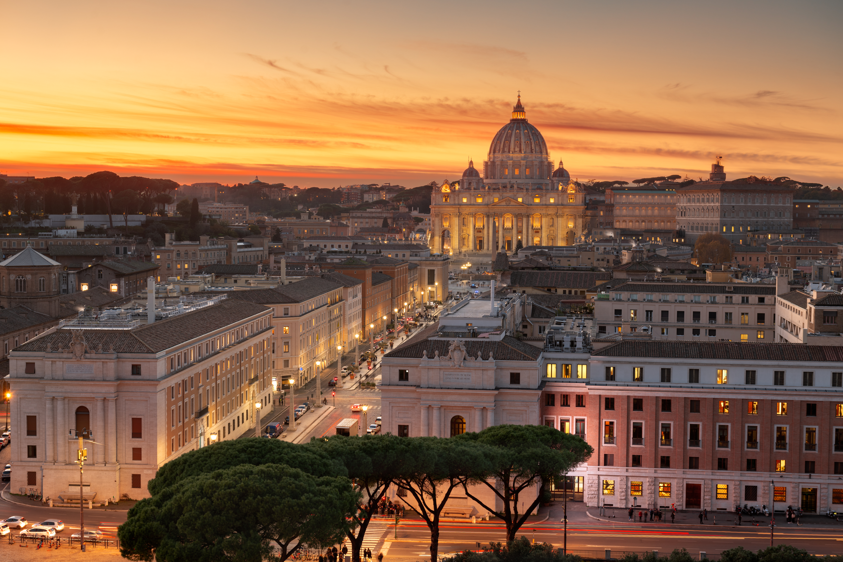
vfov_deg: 26.0
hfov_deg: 38.2
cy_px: 281
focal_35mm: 52
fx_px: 1218
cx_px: 422
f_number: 8
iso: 64
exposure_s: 4
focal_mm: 52
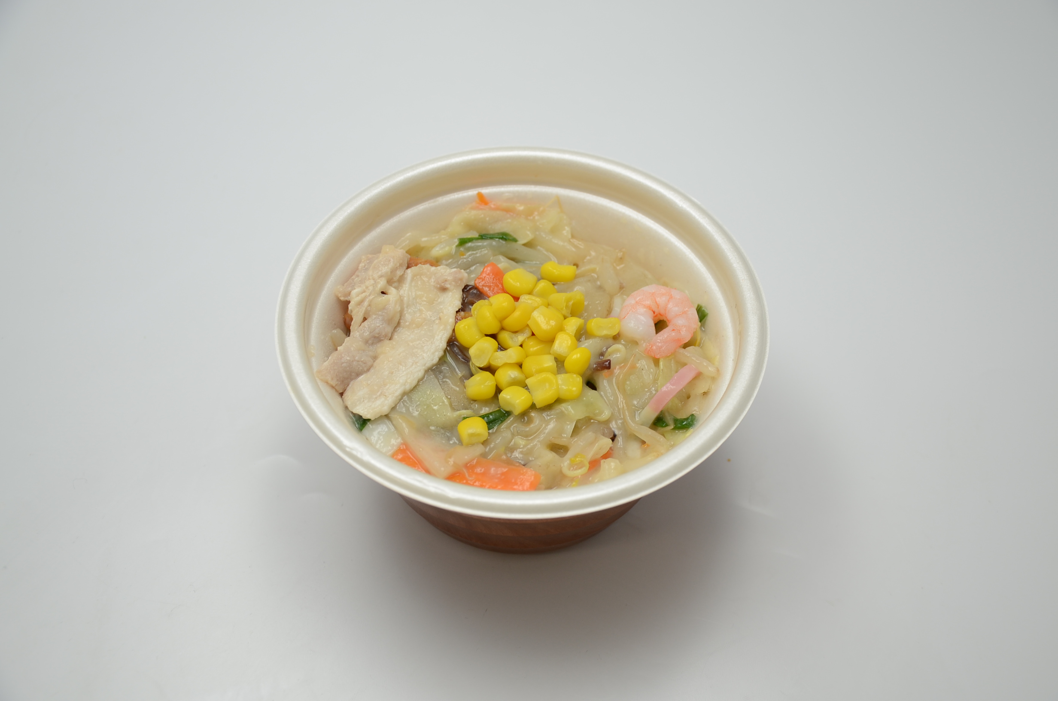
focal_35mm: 42
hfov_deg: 46.5
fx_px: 1232
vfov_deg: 31.8
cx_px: 529
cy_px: 350
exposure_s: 1/50
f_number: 4
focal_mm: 28
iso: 200
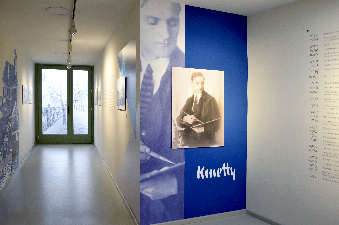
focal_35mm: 27
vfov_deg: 47.7
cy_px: 112
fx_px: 254
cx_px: 170
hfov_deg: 67.5
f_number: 3.5
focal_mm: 18
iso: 1400
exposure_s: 1/30
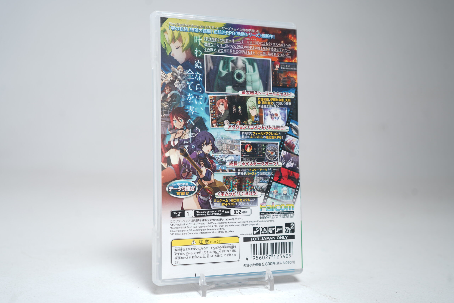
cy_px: 152
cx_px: 227
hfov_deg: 50.7
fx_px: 479
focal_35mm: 38
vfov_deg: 35.1
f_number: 5
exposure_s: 1/3
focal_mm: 38
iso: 64
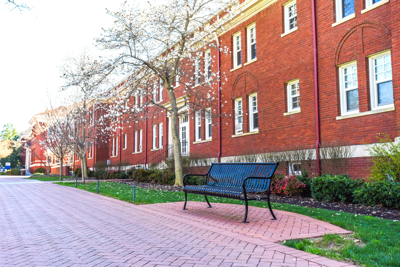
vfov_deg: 37.9
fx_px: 389
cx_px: 200
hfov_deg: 54.4
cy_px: 134
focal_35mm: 35
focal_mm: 35
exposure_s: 1/640
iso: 800
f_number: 7.1
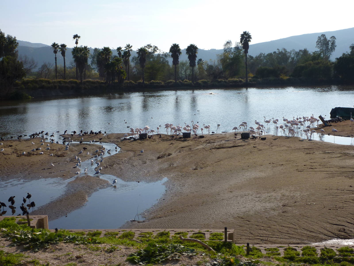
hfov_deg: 39.7
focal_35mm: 48
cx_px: 177
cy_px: 133
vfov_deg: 30.3
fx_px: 491
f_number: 5.6
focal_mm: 7.9
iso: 80
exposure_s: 1/500
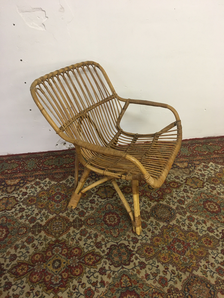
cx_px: 112
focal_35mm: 29
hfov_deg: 48.2
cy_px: 149
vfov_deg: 61.7
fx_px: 250
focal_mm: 4.15
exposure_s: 1/33
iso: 160
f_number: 2.2
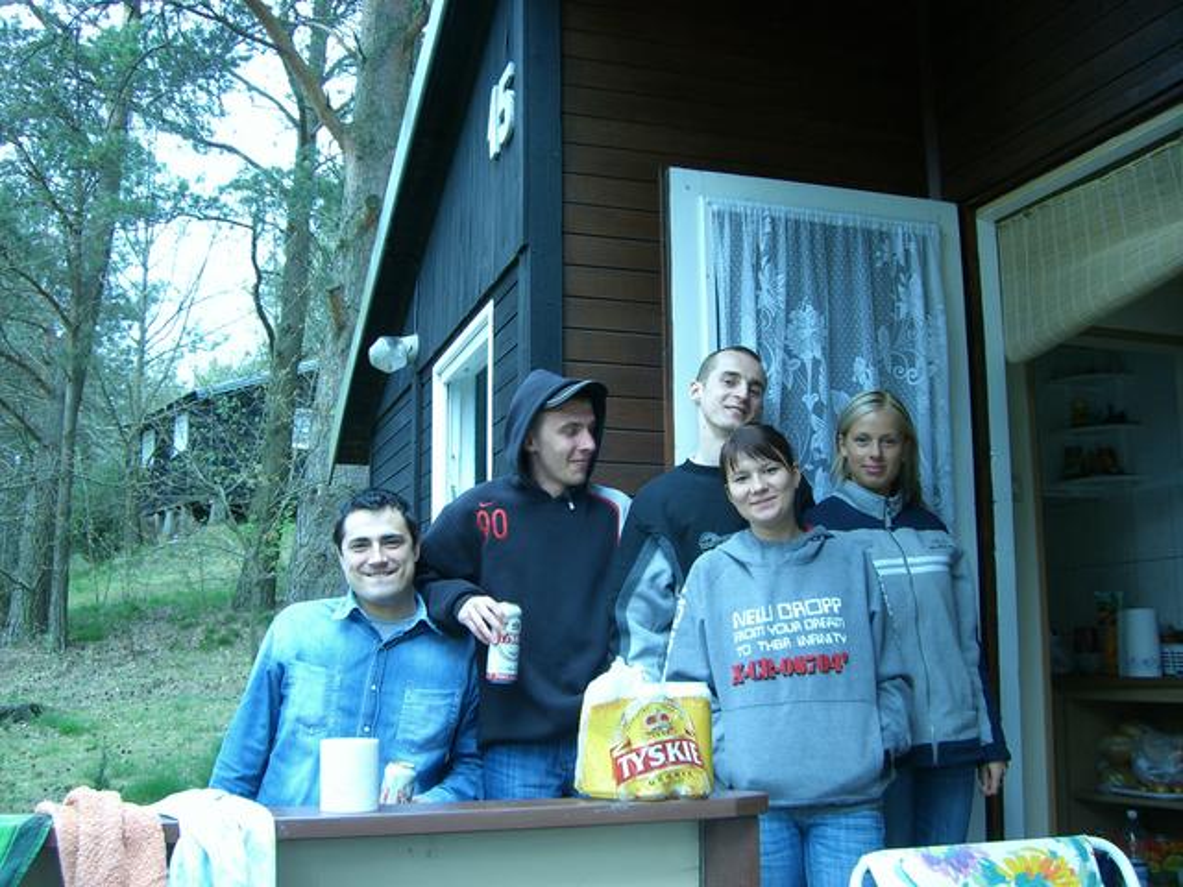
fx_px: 1299
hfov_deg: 49.0
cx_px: 592
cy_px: 444
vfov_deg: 37.7
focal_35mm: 38
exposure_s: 1/125
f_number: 2.7
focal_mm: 6.2
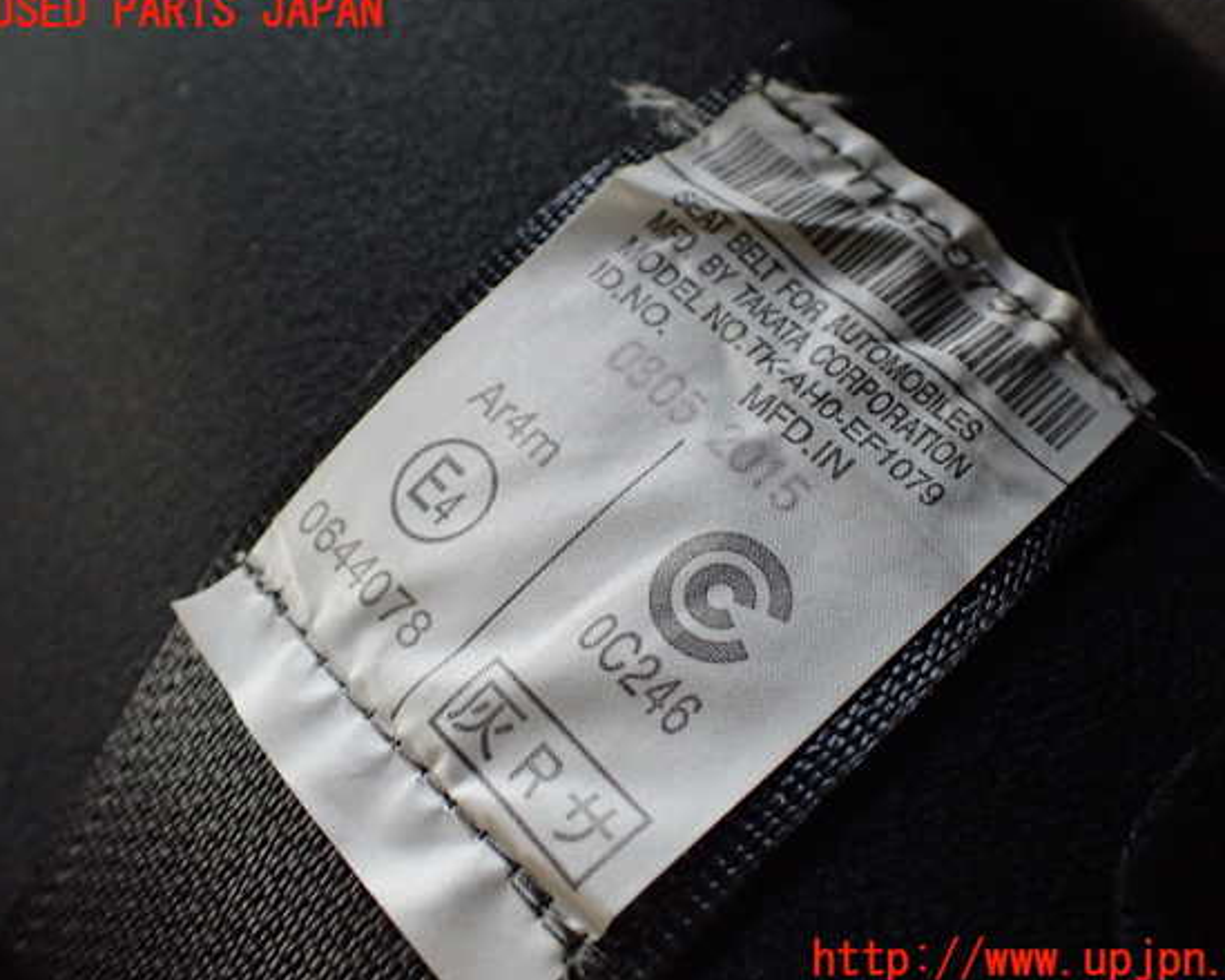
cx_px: 647
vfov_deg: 45.8
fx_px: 1160
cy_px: 487
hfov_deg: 55.6
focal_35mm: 32
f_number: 2.3
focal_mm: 5.4
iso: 640
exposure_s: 1/125
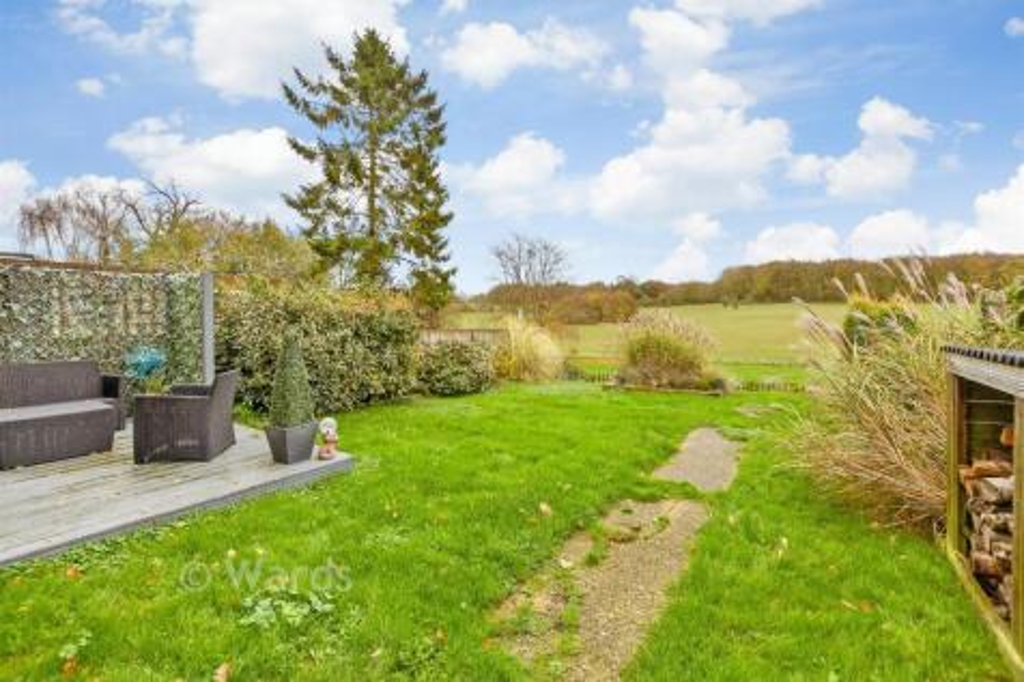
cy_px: 341
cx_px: 512
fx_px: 426
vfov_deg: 77.3
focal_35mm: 15
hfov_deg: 100.4
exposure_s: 1/25
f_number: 8
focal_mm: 10
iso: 200
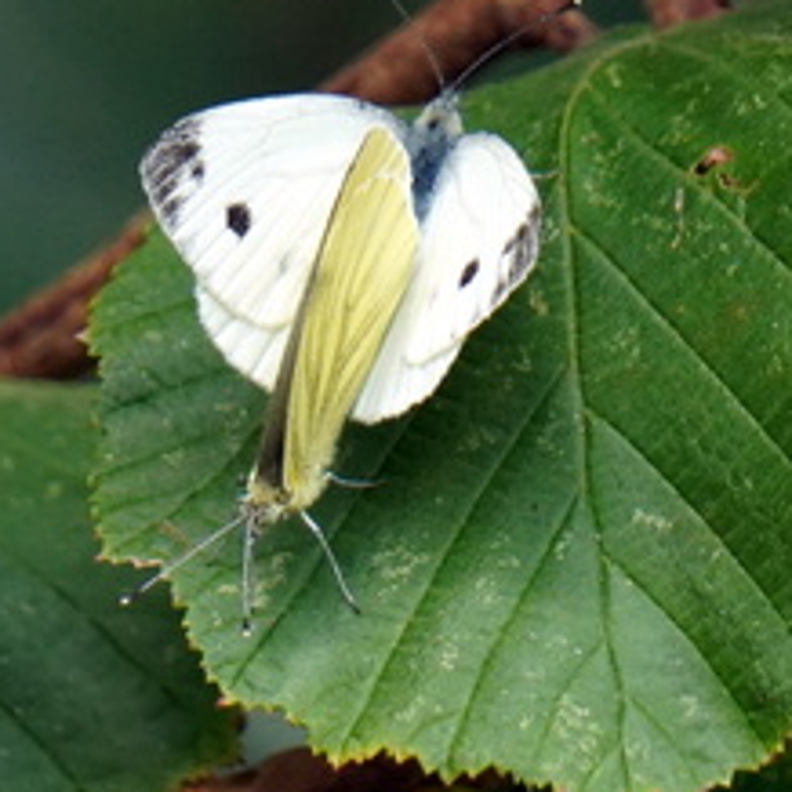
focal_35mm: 564
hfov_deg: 3.1
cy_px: 327
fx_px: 14599
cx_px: 472
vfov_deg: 3.1
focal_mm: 210
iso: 1600
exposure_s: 1/1000
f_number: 6.3
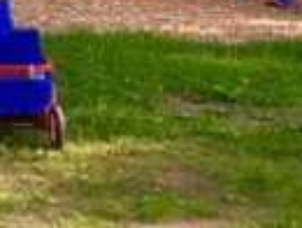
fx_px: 1556
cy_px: -228
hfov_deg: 10.0
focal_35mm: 178
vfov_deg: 8.0
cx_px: -358
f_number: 2.2
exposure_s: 1/432
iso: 32
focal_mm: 4.15
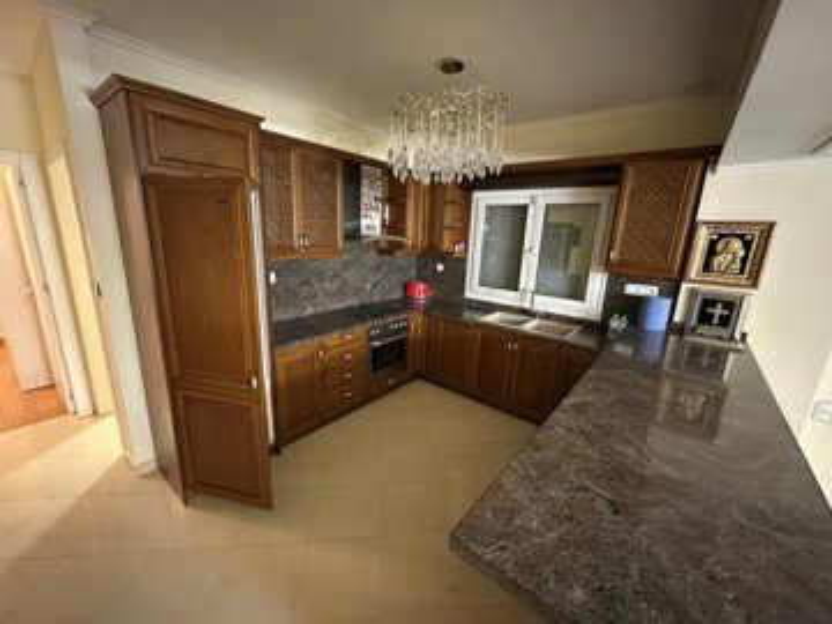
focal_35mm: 14
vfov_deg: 85.7
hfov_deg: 102.1
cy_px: 312
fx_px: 336
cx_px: 416
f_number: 2.2
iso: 1250
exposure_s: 1/34
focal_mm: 2.22
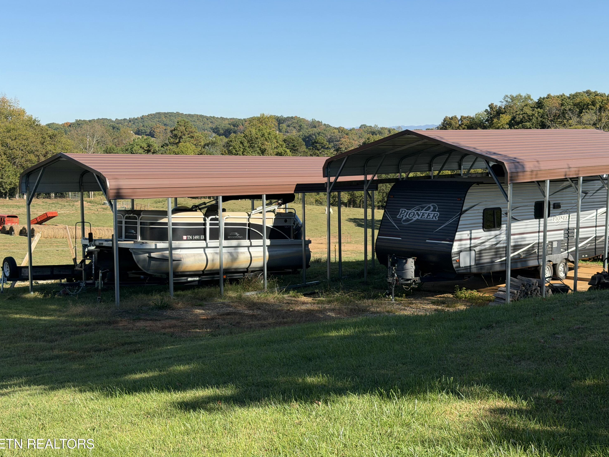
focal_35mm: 49
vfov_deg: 29.7
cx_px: 307
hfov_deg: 38.9
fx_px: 862
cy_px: 232
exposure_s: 1/3096
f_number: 1.78
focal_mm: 6.76
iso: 64
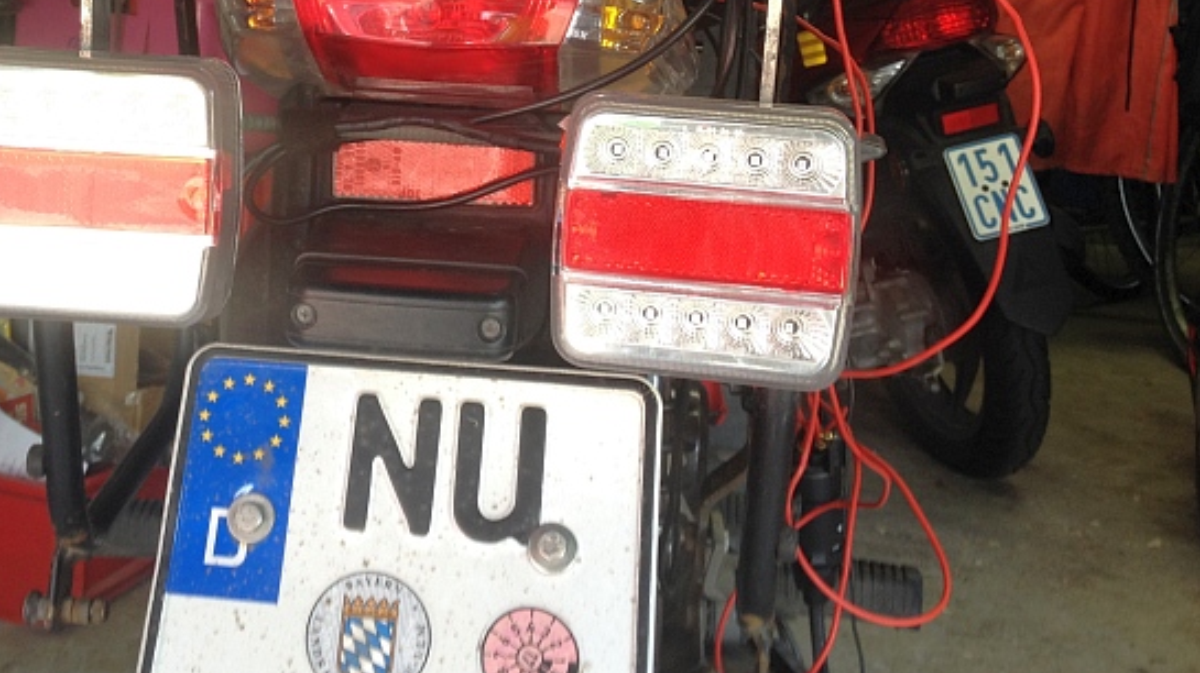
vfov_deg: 21.1
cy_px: 99
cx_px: 416
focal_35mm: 56
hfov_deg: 36.9
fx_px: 1781
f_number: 2.4
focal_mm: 4.28
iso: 50
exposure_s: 1/40
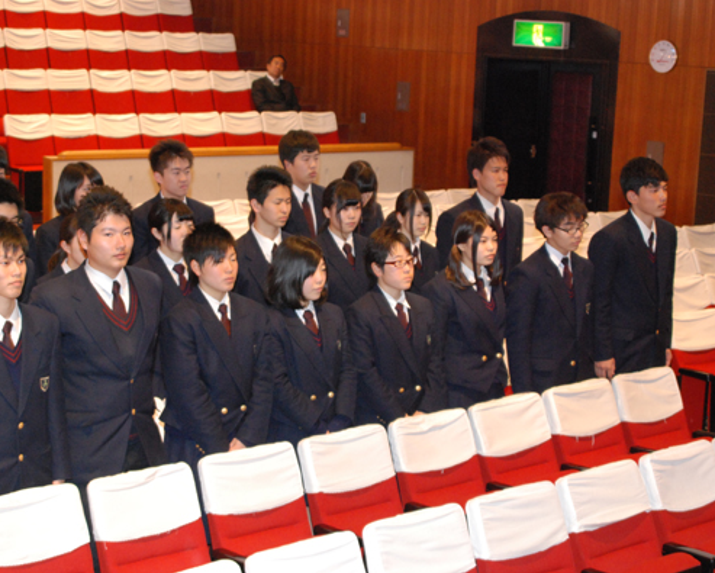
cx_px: 323
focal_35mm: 72
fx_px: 1525
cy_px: 283
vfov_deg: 21.3
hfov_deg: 26.4
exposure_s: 1/60
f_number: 4.2
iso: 1600
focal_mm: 42
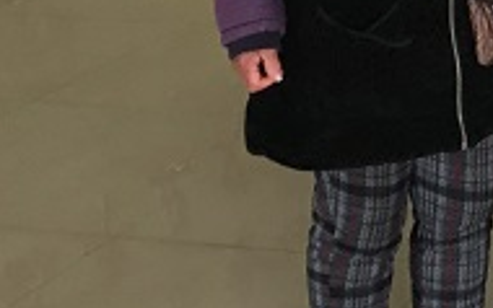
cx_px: 823
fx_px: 1519
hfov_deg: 16.2
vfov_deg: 10.9
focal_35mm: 113
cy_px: -224
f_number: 2.2
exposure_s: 1/33
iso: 125
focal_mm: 4.15
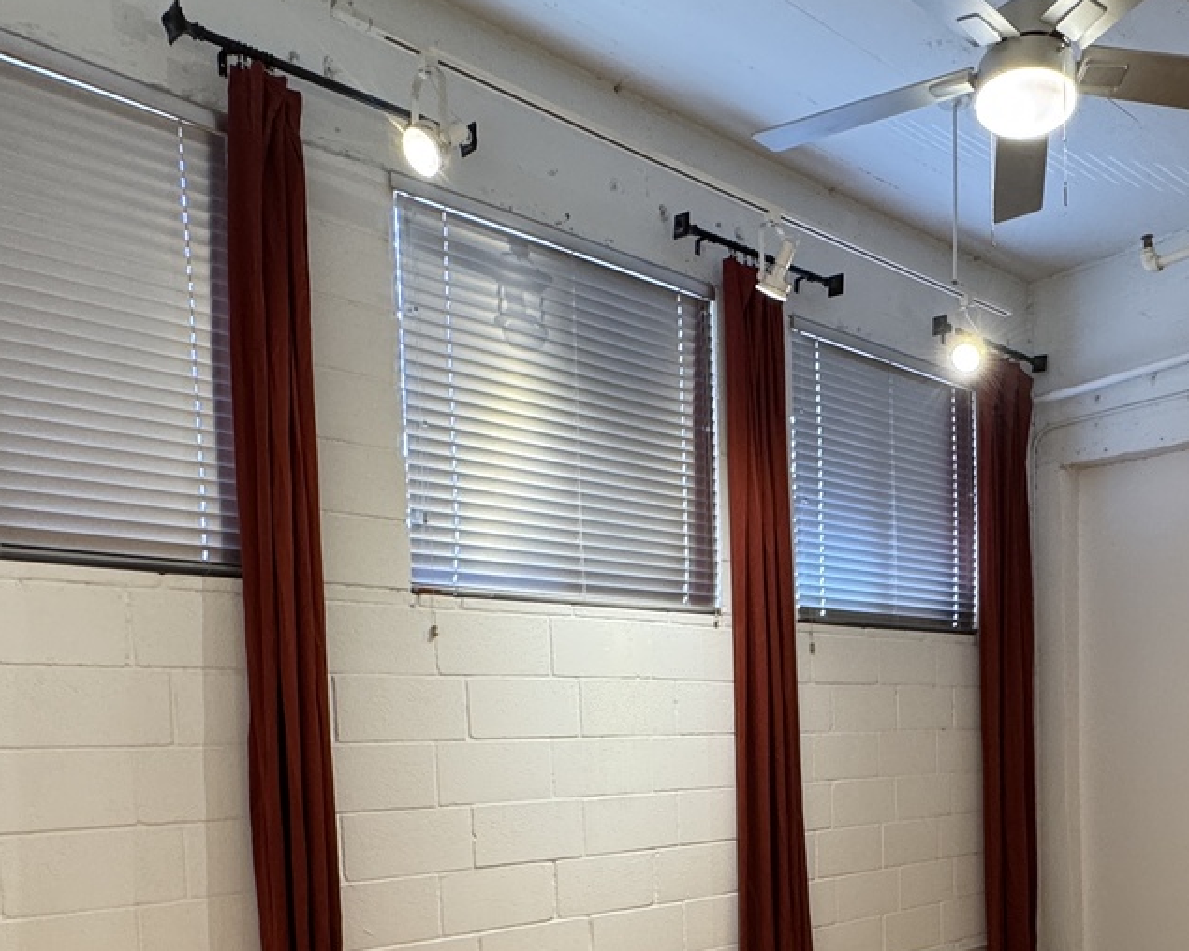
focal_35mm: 31
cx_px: 798
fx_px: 1091
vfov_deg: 44.0
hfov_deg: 55.9
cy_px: 811
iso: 250
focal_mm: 2.22
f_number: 2.2
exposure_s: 1/120
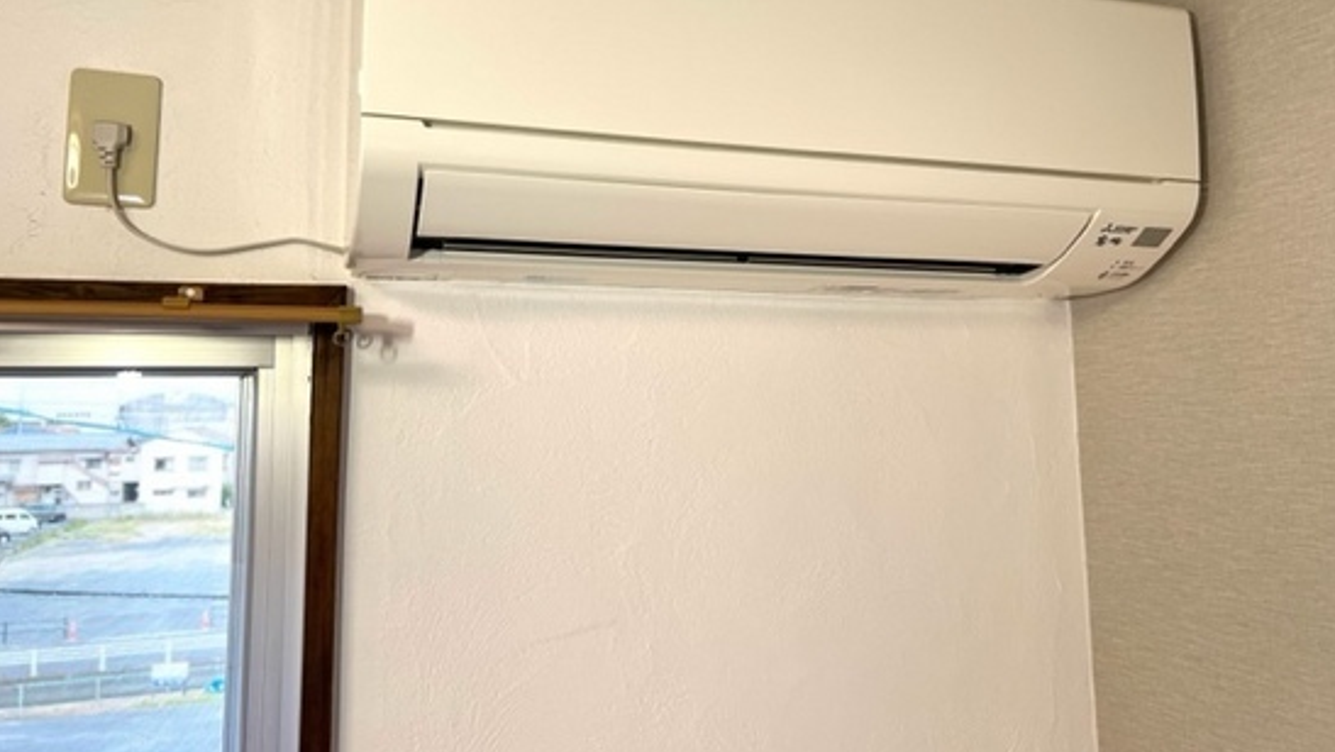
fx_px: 1027
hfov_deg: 66.1
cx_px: 671
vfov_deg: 40.0
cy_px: 291
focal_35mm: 29
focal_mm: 5.7
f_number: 1.5
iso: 64
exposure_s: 1/129
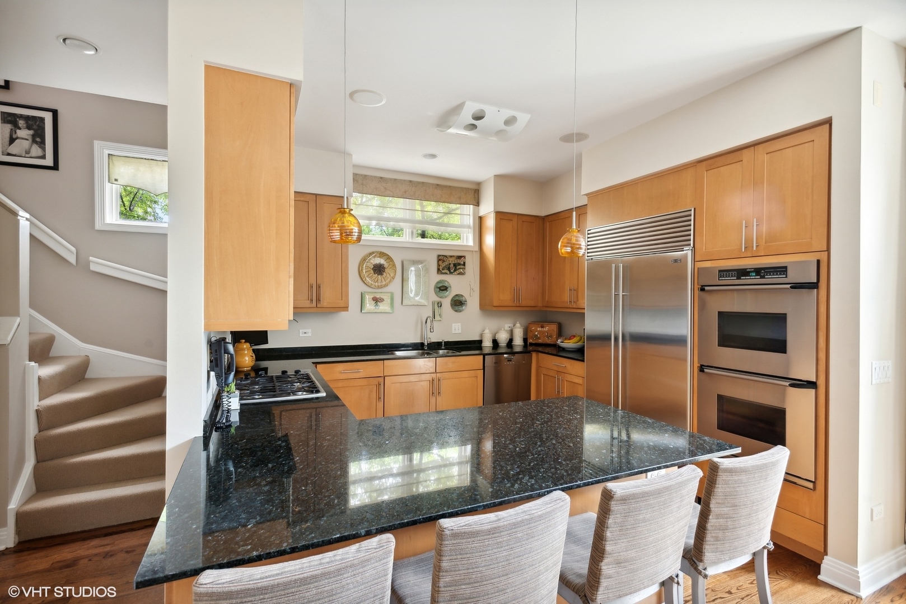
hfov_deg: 93.3
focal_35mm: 17
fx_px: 428
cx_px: 453
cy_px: 302
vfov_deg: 70.5
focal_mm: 17
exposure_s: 1/20
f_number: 8
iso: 500
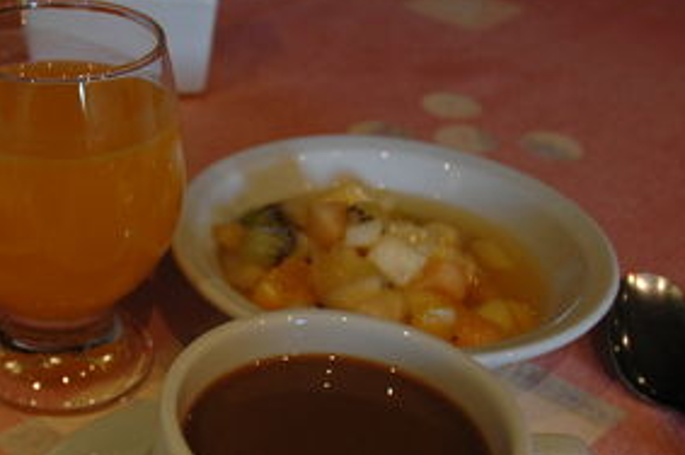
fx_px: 1178
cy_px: 450
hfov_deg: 30.7
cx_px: 48
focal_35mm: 62
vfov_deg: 21.1
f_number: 3.5
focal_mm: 18
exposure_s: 1/50
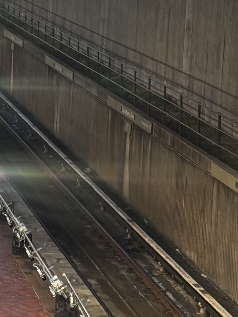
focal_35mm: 145
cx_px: -109
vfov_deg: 13.5
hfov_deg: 9.9
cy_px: 60
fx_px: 1329
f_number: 1.78
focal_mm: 6.76
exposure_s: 1/30
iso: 500
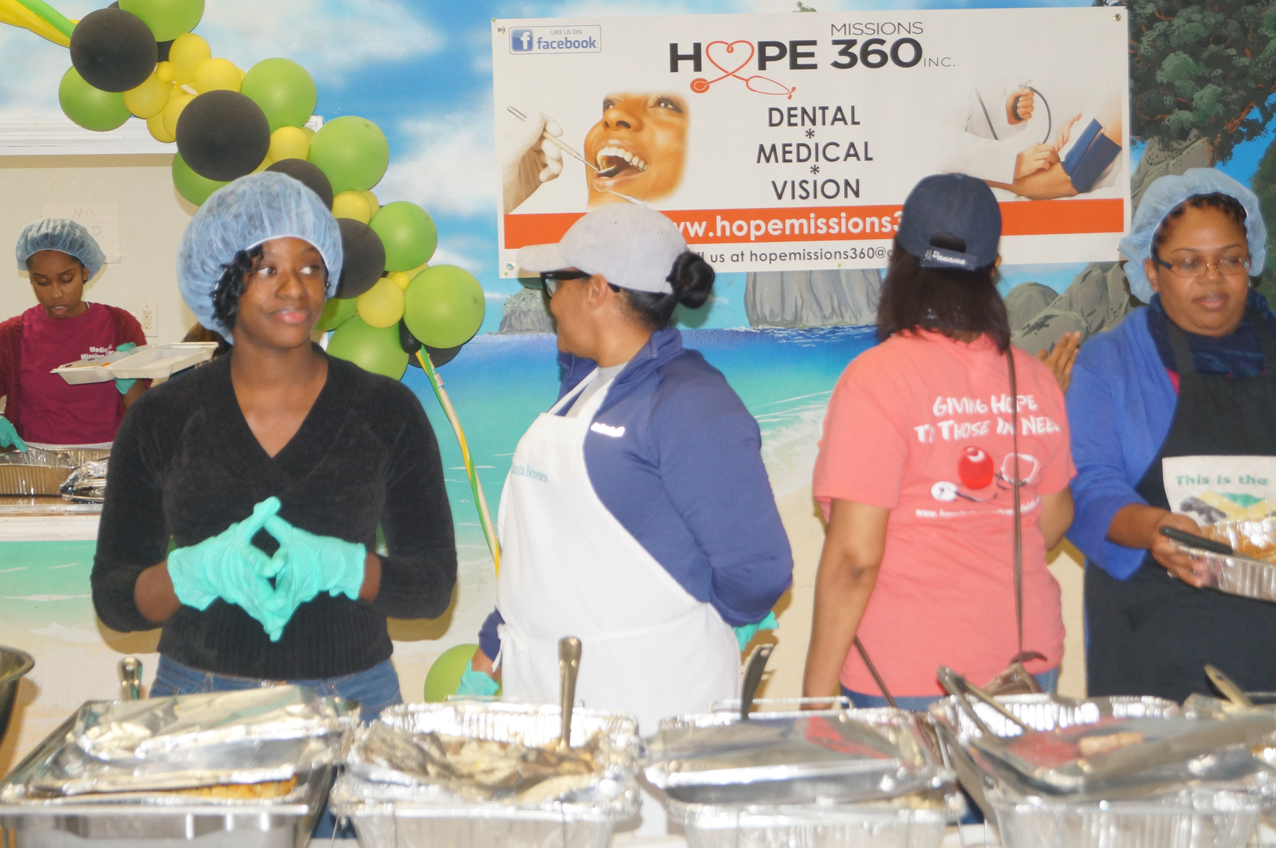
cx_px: 638
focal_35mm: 60
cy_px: 424
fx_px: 2124
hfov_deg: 33.4
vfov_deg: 22.6
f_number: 5.6
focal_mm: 40
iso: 800
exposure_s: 1/60
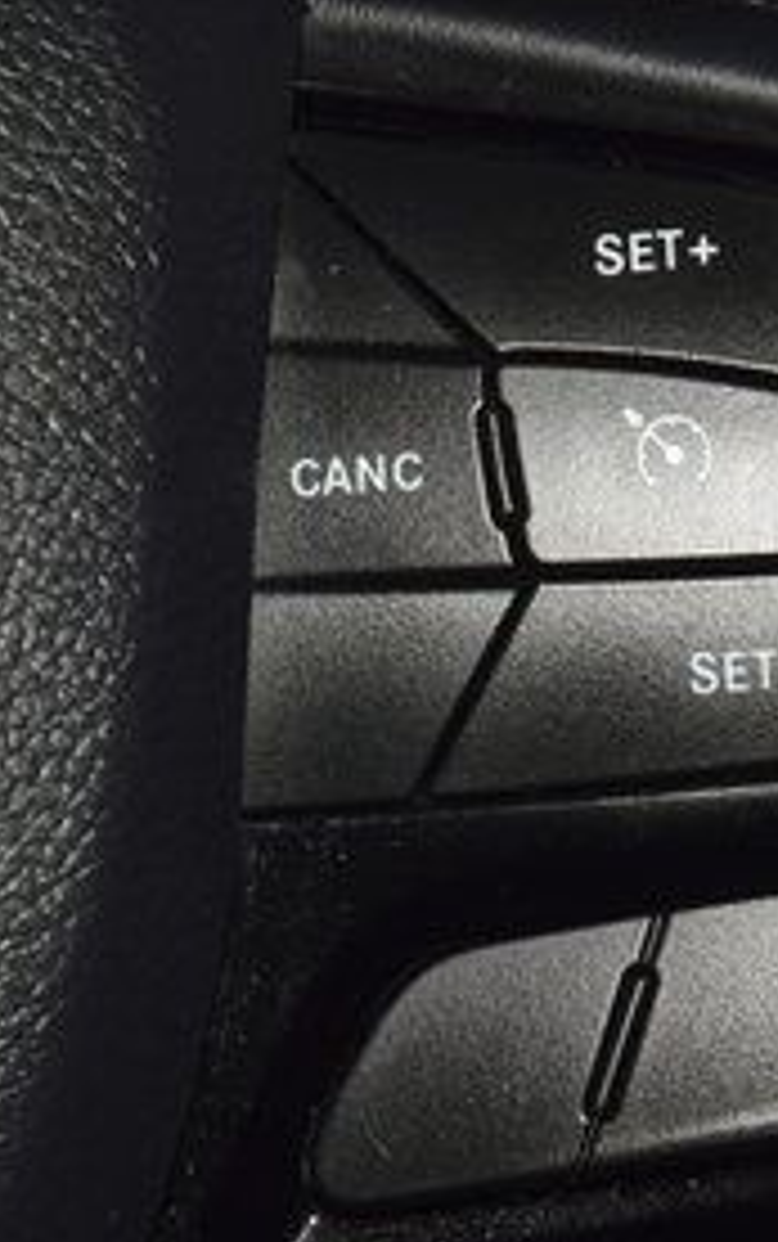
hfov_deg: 5.3
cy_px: 659
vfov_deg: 8.5
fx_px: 8396
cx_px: 679
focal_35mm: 248
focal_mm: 70
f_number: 8
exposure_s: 1/125
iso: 100
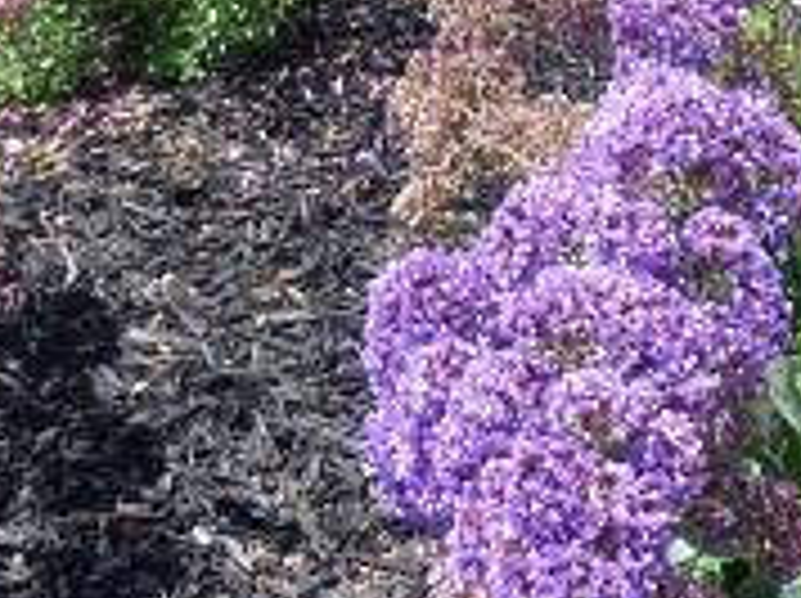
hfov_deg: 30.6
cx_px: 508
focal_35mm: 63
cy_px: -54
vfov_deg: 22.0
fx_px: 1456
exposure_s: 1/250
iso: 80
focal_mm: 4.5
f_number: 3.3
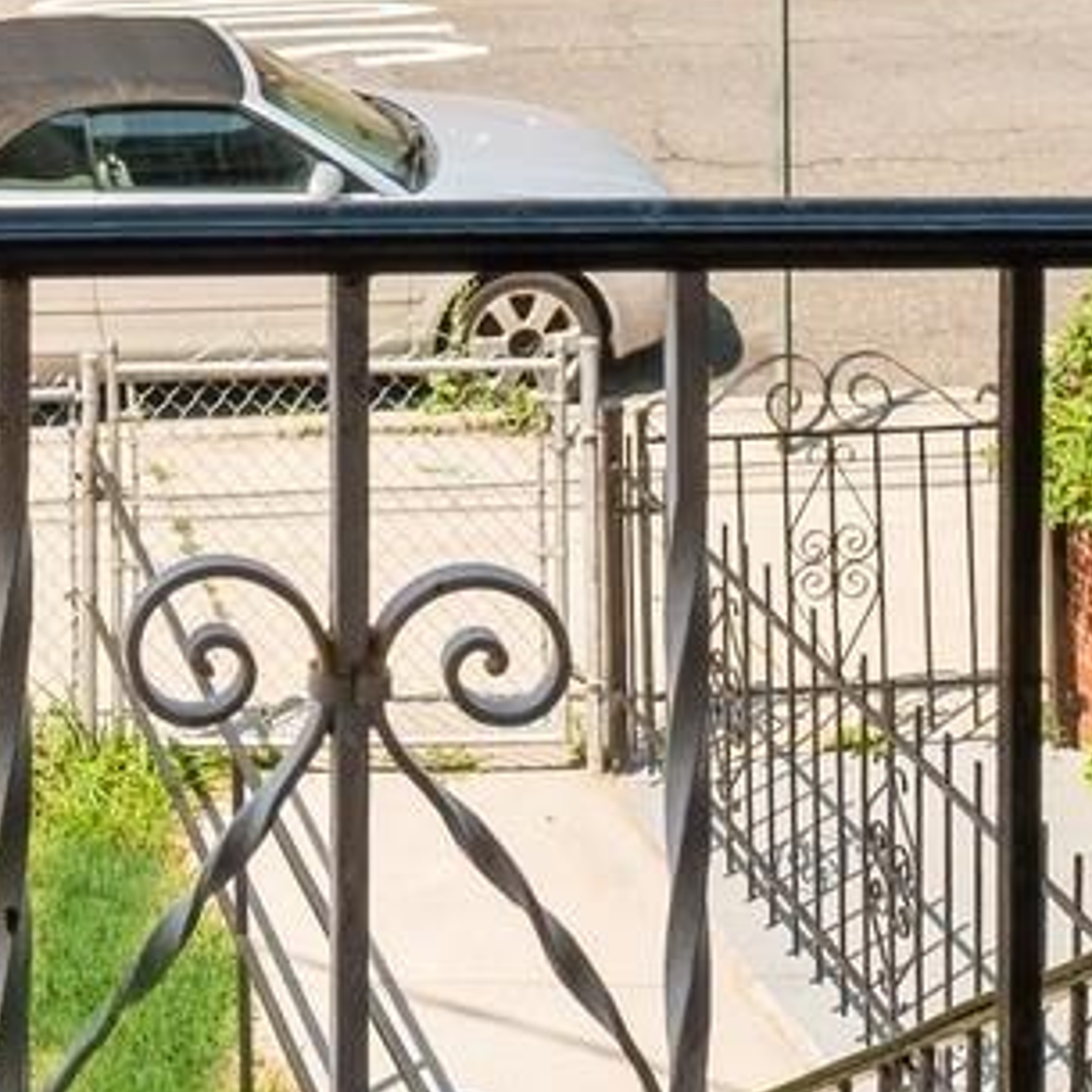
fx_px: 2784
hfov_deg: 20.7
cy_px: -354
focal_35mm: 78
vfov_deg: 20.2
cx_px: -222
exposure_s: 1/200
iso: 200
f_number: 11
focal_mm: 14
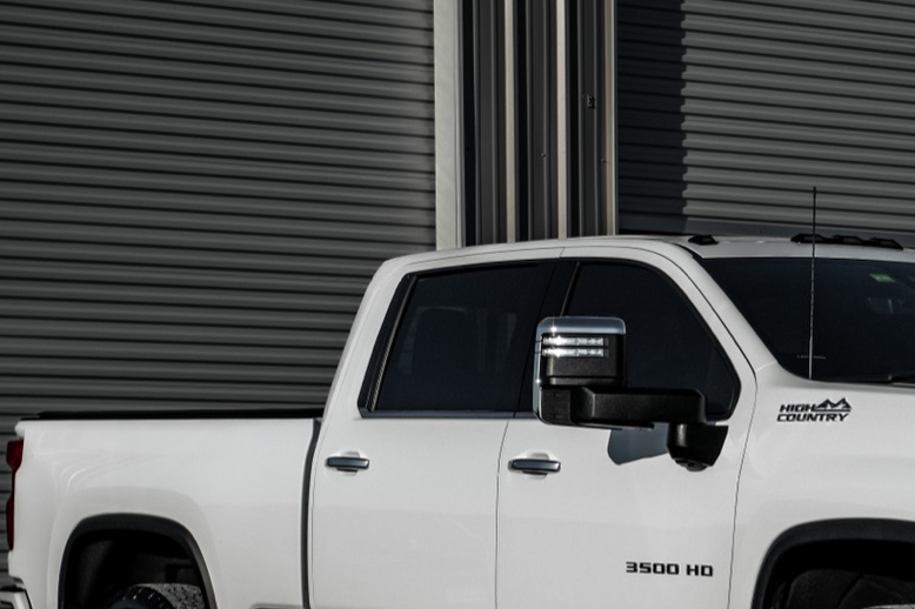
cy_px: 506
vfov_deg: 10.1
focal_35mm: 135
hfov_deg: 15.1
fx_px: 3430
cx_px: 779
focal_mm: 50
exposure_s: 1/4000
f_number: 5.6
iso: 125
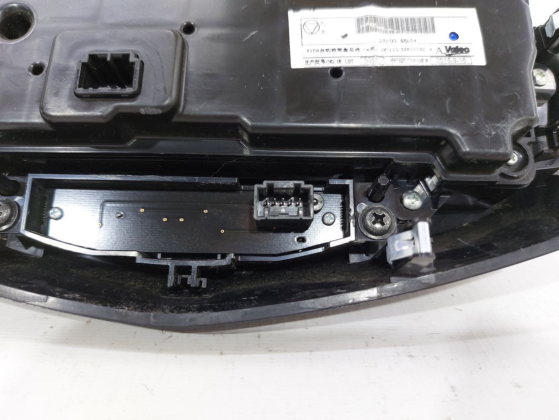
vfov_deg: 56.8
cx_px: 280
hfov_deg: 71.6
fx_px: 388
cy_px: 210
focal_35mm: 24
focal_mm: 5.23
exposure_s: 1/50
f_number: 1.8
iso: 125
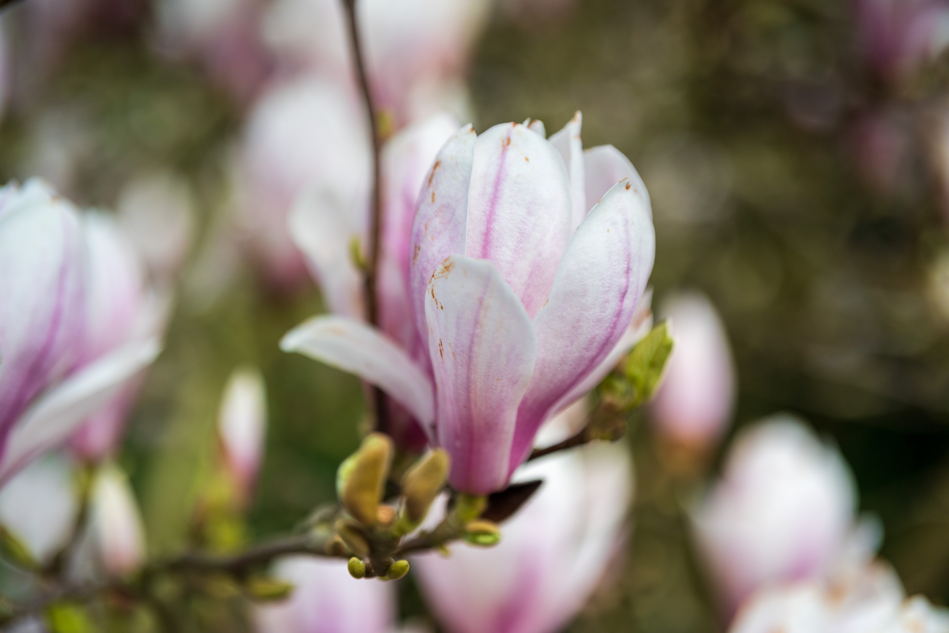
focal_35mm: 55
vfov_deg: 24.6
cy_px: 316
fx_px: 1450
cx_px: 474
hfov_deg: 36.2
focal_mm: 55
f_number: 1.8
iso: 200
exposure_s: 1/6400
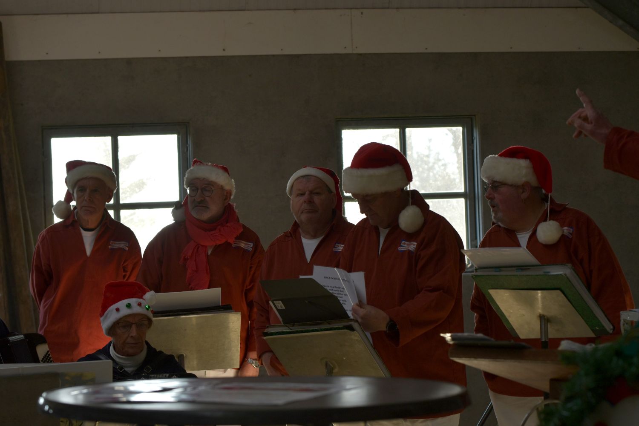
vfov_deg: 13.0
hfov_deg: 19.5
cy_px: 213
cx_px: 320
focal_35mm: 105
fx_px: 1864
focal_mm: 70
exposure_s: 1/320
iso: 125
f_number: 4.5
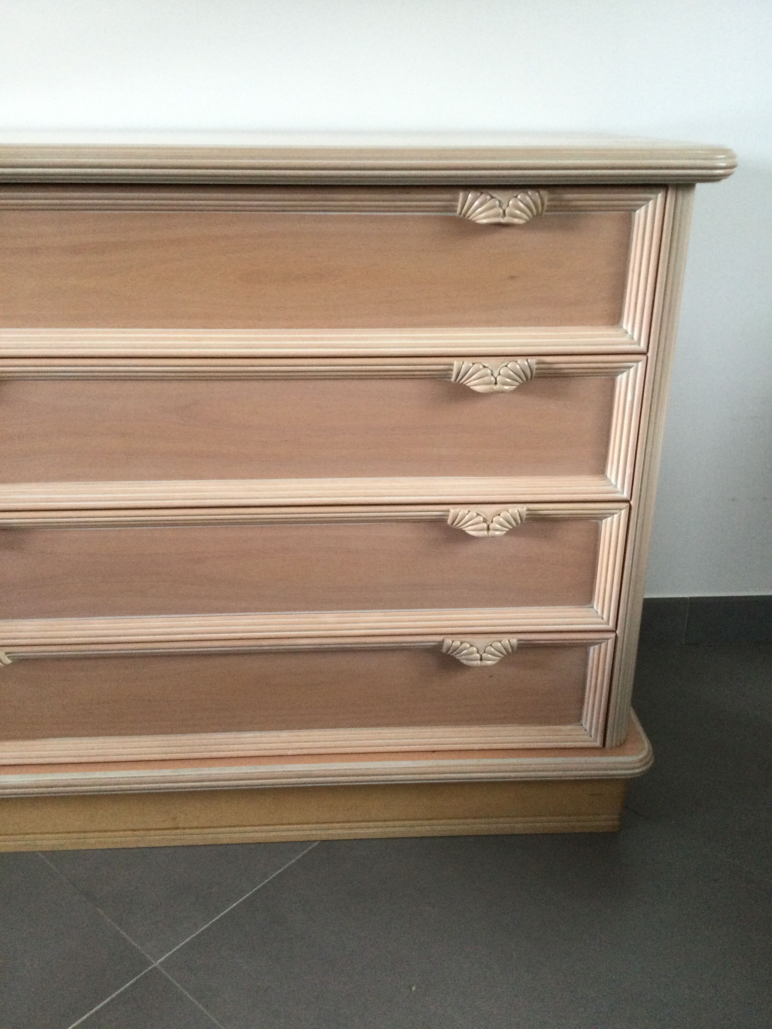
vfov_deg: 58.4
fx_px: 922
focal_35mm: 31
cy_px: 514
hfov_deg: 45.4
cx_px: 386
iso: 125
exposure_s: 1/33
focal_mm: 3.3
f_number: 2.4
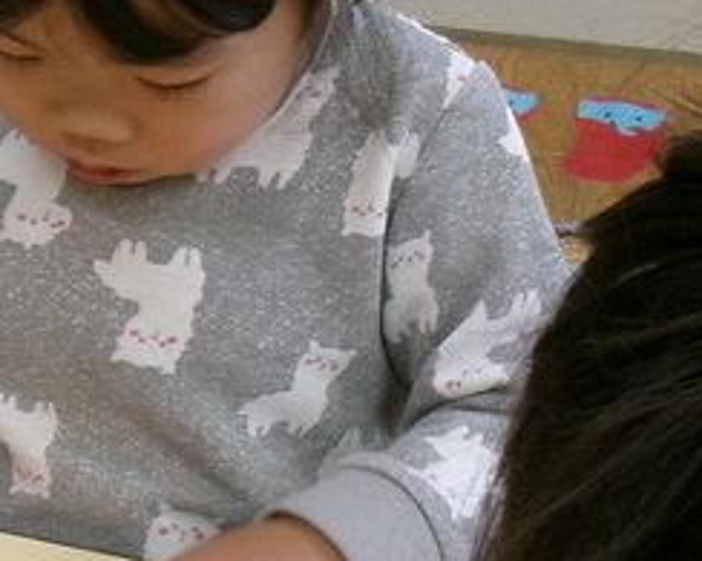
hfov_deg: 16.4
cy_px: 331
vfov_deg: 13.7
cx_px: -173
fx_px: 2326
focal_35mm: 112
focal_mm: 5.1
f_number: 3.9
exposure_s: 1/34
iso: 221
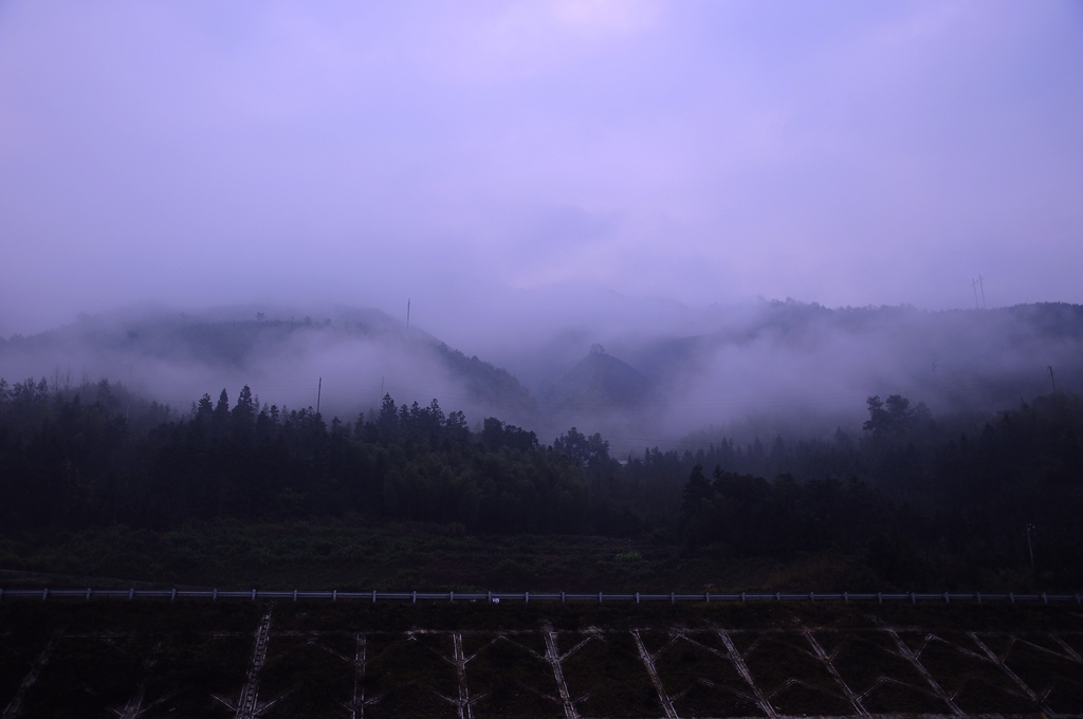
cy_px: 360
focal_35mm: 33
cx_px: 542
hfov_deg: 57.3
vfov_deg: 39.9
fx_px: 991
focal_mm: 22
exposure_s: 1/25
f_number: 5
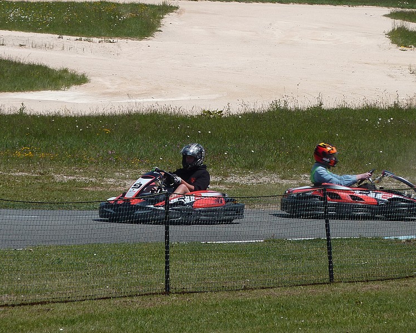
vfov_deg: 3.5
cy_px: 166
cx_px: 209
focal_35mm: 437
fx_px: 5382
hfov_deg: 4.4
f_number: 5.6
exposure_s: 1/500
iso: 80
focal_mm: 49.2
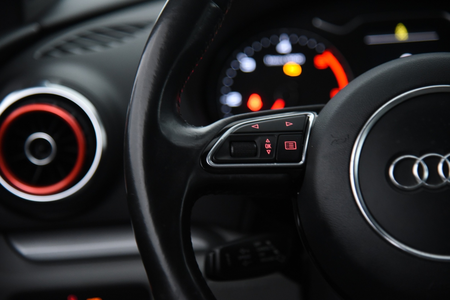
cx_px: 225
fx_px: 1375
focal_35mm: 110
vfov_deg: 12.5
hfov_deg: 18.6
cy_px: 150
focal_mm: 110
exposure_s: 1/40
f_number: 4
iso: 4000
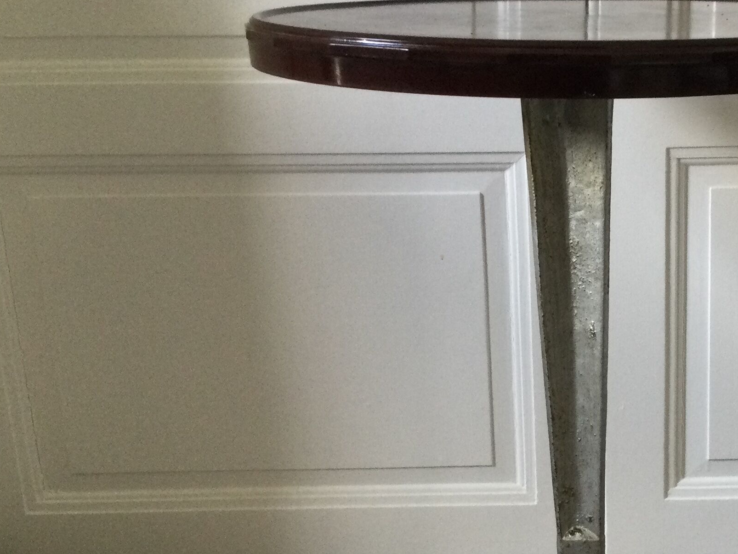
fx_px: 1343
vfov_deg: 23.2
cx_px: 590
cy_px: 377
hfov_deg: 30.0
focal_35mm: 63
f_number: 2.4
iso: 80
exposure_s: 1/33
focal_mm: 3.3
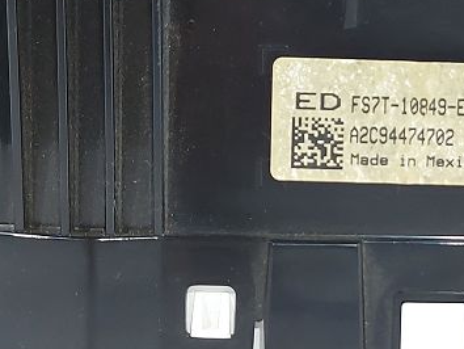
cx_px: 395
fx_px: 1261
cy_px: 118
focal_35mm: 94
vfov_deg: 15.7
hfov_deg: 20.5
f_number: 1.8
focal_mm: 5.23
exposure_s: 1/50
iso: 100
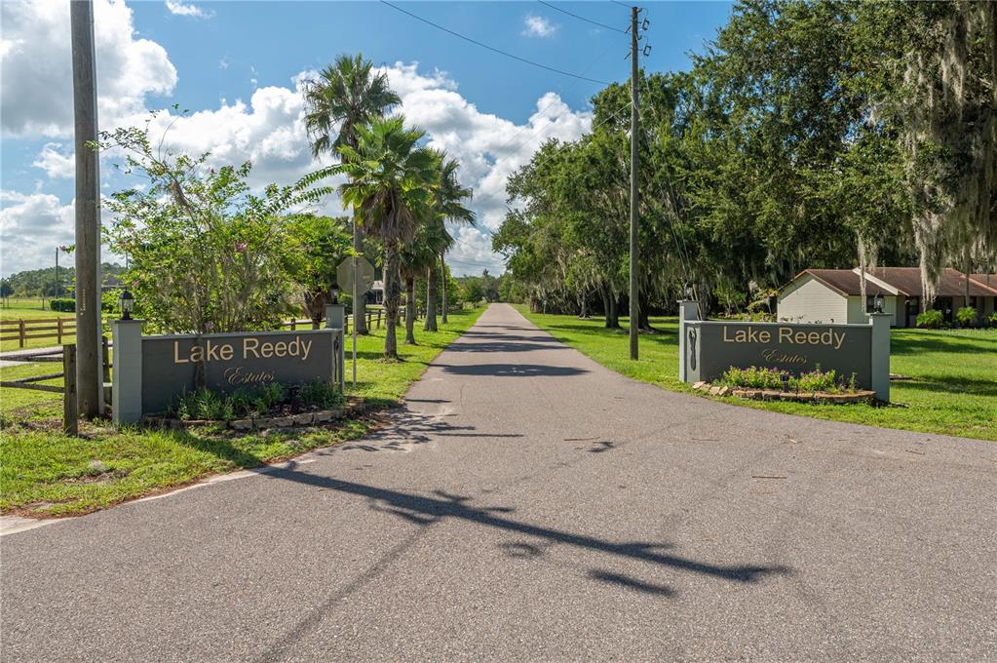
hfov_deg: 75.0
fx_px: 650
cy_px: 332
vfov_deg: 54.0
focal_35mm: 24
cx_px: 498
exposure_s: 1/100
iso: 100
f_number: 8
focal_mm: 23.5
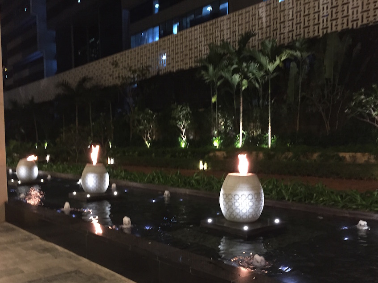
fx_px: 382
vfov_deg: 40.5
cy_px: 169
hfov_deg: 52.6
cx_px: 182
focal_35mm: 35
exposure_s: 1/15
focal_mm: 4.15
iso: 320
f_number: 2.2
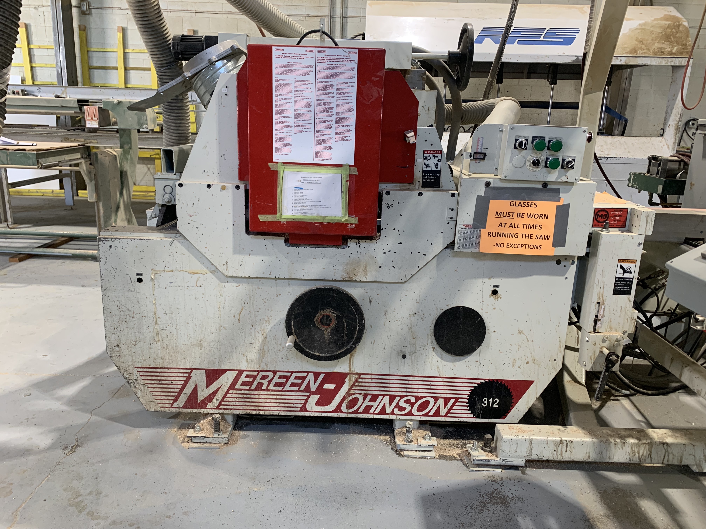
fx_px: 530
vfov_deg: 53.1
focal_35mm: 26
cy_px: 264
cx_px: 353
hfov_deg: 67.3
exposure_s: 1/65
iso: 100
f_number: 1.8
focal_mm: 4.25
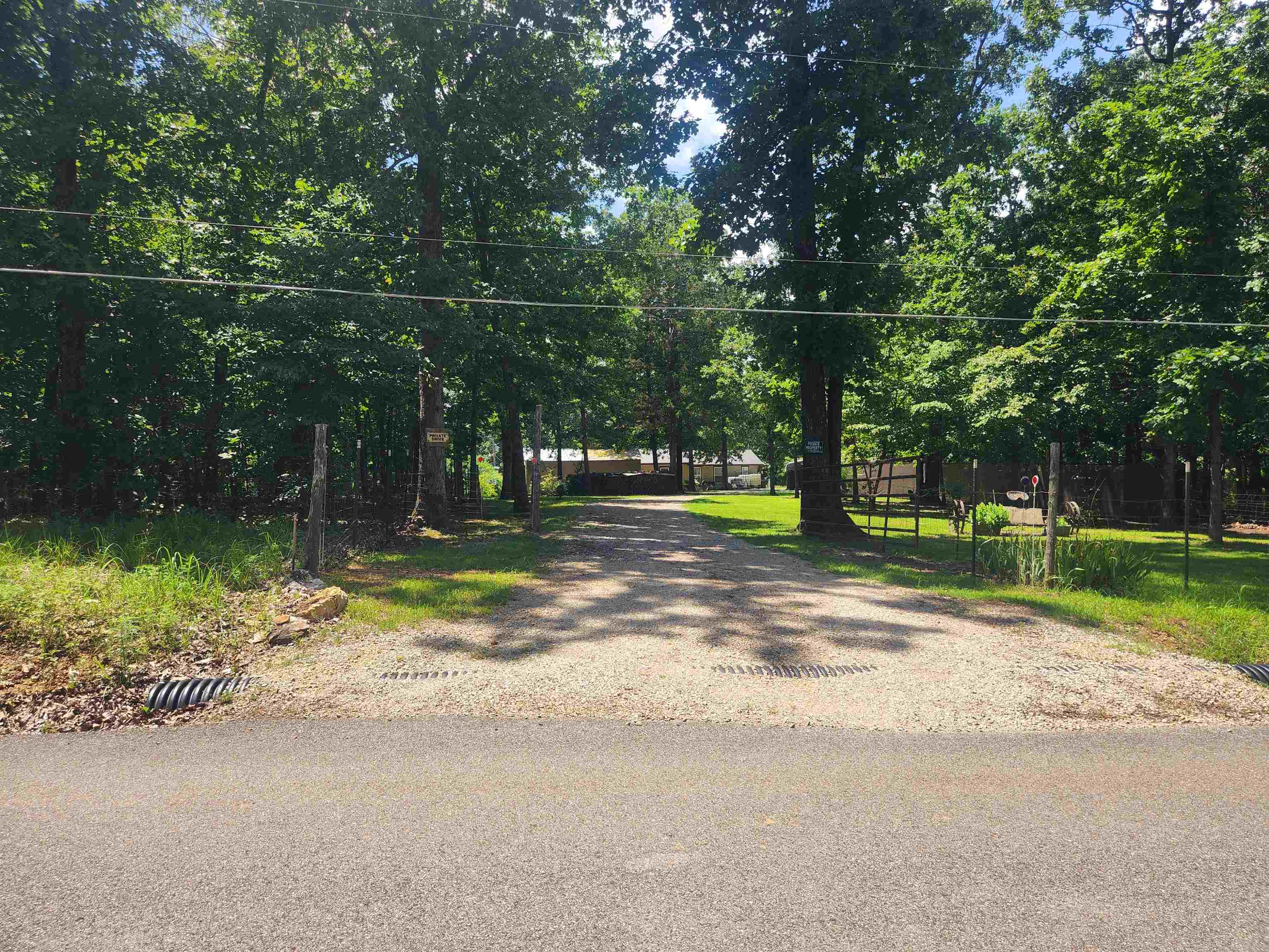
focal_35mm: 23
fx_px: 843
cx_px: 634
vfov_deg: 58.9
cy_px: 476
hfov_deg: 73.9
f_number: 1.8
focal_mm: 5.4
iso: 20
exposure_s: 1/697
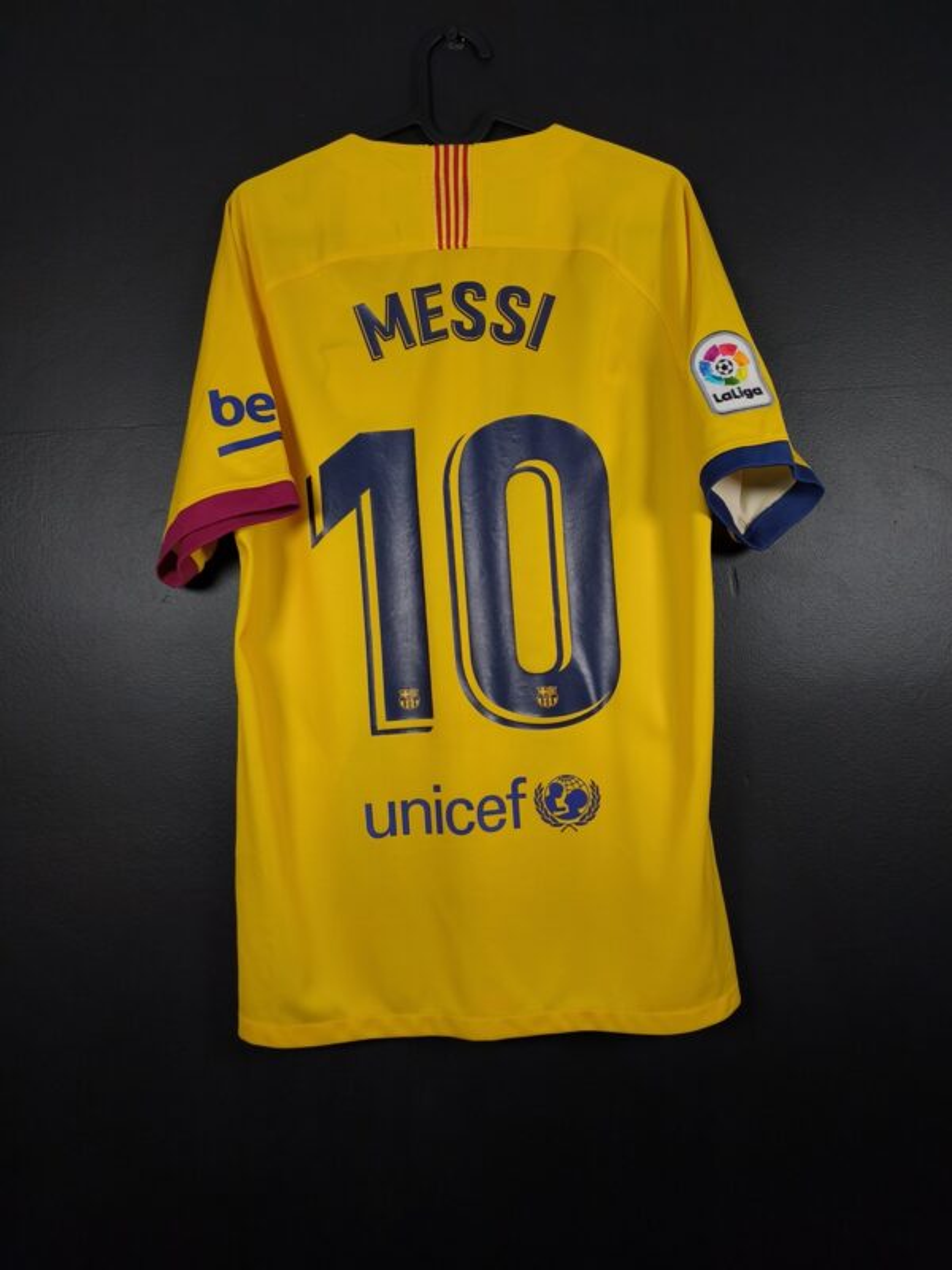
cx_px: 476
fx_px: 843
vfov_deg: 73.9
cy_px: 635
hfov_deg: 58.9
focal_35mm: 23
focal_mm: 6.57
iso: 400
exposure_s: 1/160
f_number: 1.6
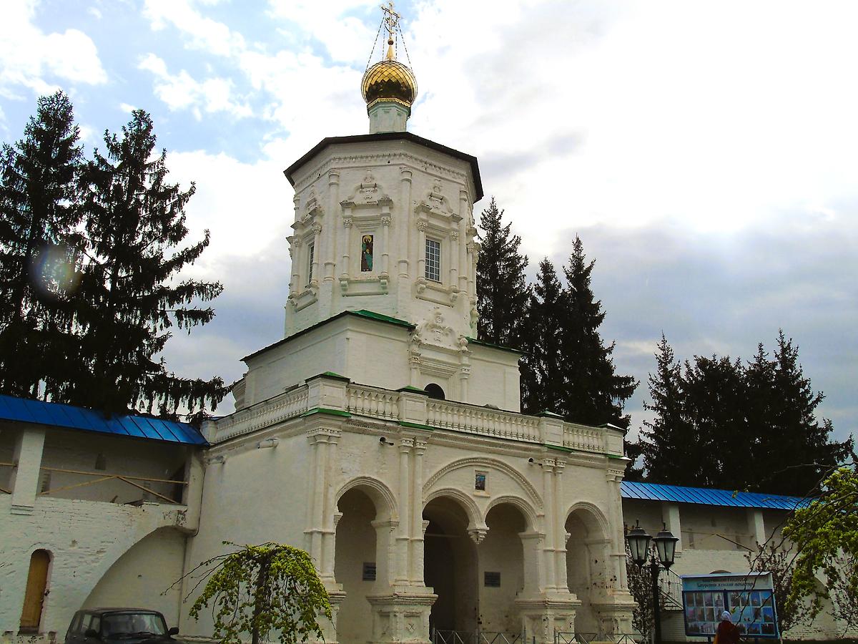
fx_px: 843
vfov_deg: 41.8
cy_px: 322
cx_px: 429
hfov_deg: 54.0
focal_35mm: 34
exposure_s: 1/1000
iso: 80
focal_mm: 6.1
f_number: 5
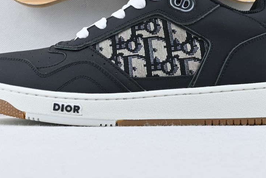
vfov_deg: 16.6
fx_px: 605
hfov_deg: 24.8
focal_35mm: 82
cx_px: 130
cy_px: 46
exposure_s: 1/10
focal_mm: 33
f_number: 10
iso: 100
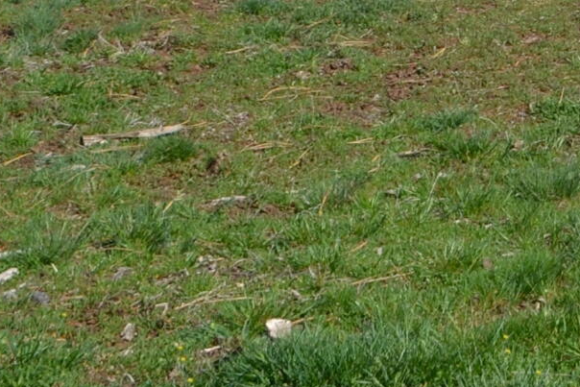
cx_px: 952
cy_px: -461
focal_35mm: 134
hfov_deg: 14.0
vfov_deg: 9.4
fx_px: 2159
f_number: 8
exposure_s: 1/250
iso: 100
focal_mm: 18
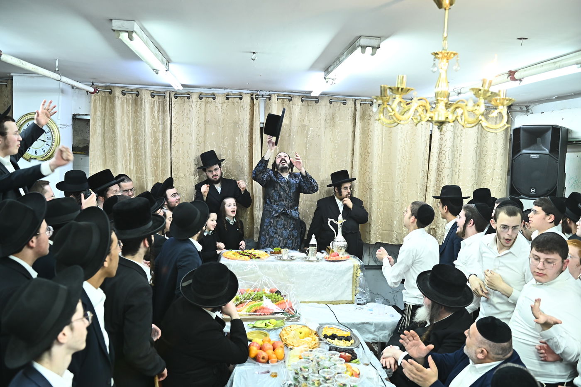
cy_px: 194
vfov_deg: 41.1
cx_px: 290
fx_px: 516
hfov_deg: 58.7
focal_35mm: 32
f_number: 4
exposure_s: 1/200
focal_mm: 32
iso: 2000
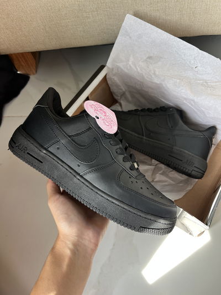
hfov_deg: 53.1
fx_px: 221
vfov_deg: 67.3
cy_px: 148
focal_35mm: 26
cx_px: 110
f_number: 1.6
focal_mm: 5.1
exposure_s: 1/121
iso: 64
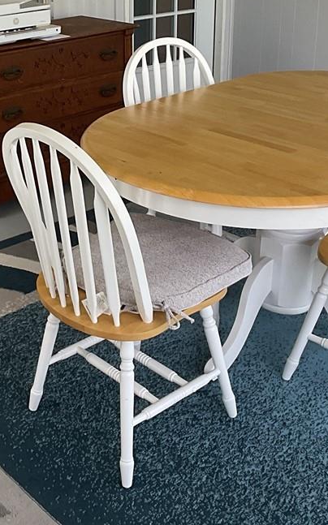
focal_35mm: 76
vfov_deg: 26.9
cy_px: 143
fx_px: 1088
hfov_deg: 17.1
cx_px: 104
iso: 32
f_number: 1.8
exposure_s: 1/120
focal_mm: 3
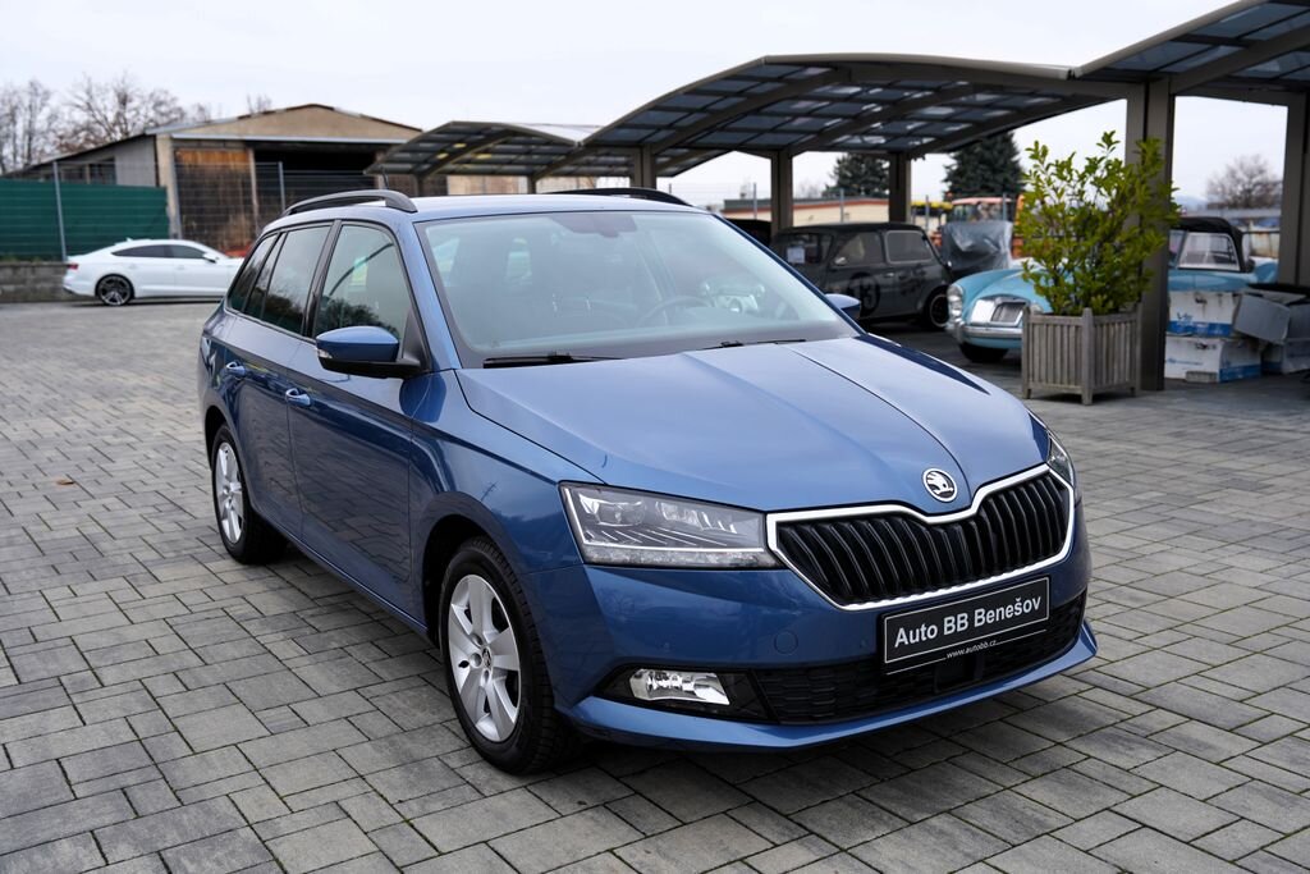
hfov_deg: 54.4
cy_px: 437
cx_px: 655
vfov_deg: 37.9
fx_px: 1274
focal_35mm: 35
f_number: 3.5
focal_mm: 35
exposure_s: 1/60
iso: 100
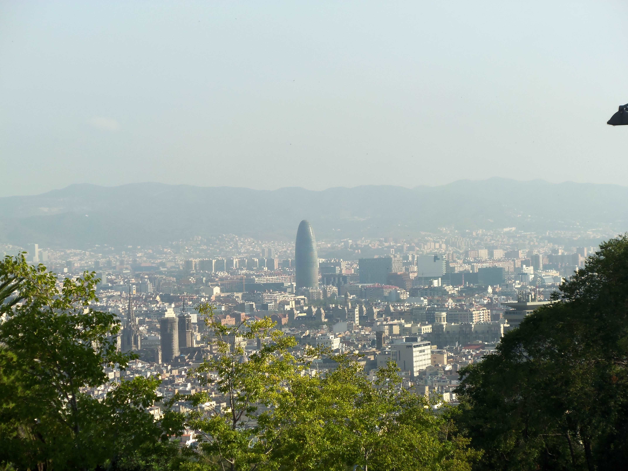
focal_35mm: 132
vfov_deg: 11.2
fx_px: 2395
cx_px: 314
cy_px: 236
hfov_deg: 14.9
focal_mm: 23.7
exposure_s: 1/400
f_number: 4.7
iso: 80
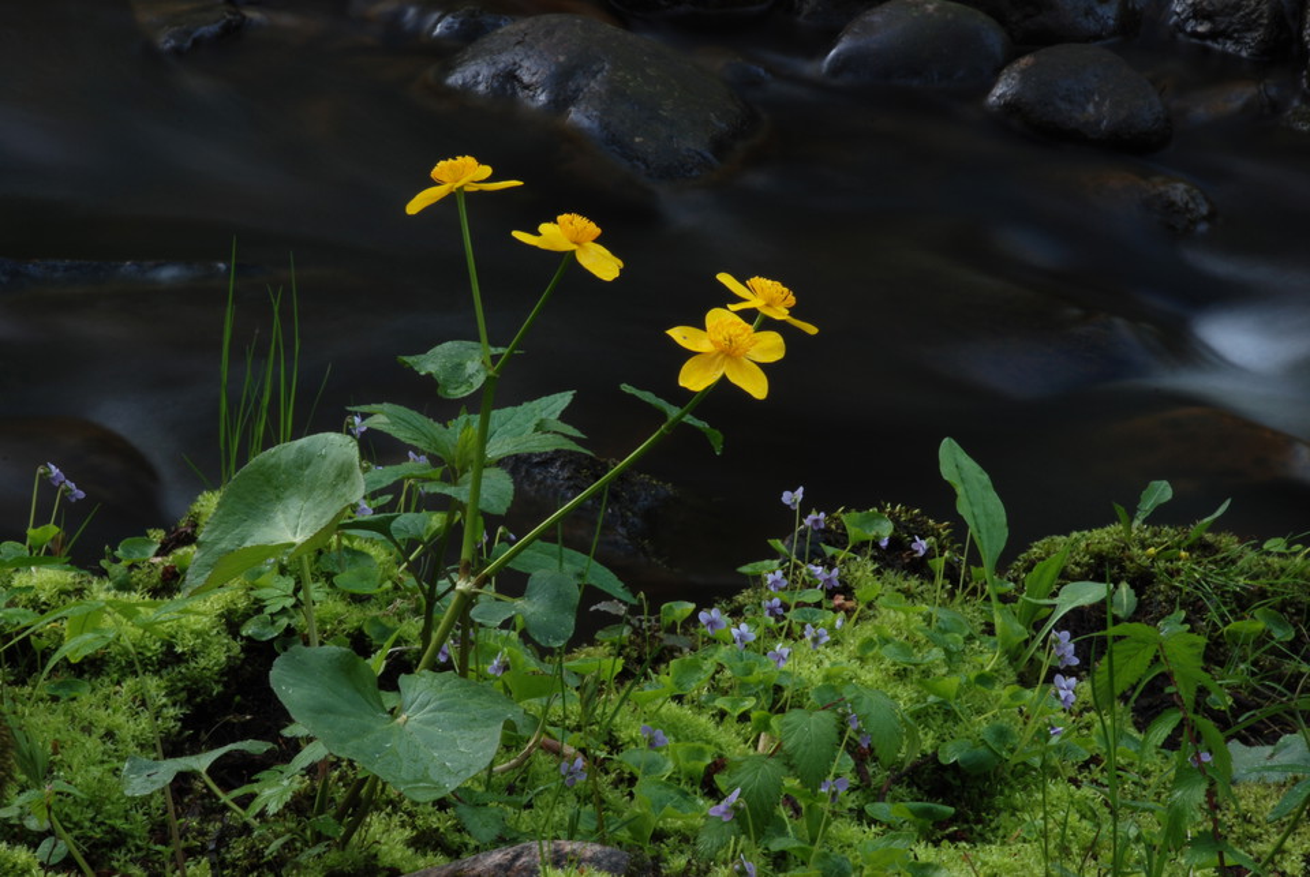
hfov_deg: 15.2
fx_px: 4919
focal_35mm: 135
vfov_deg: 10.2
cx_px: 655
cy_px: 438
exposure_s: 8
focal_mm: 90
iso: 100
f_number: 36
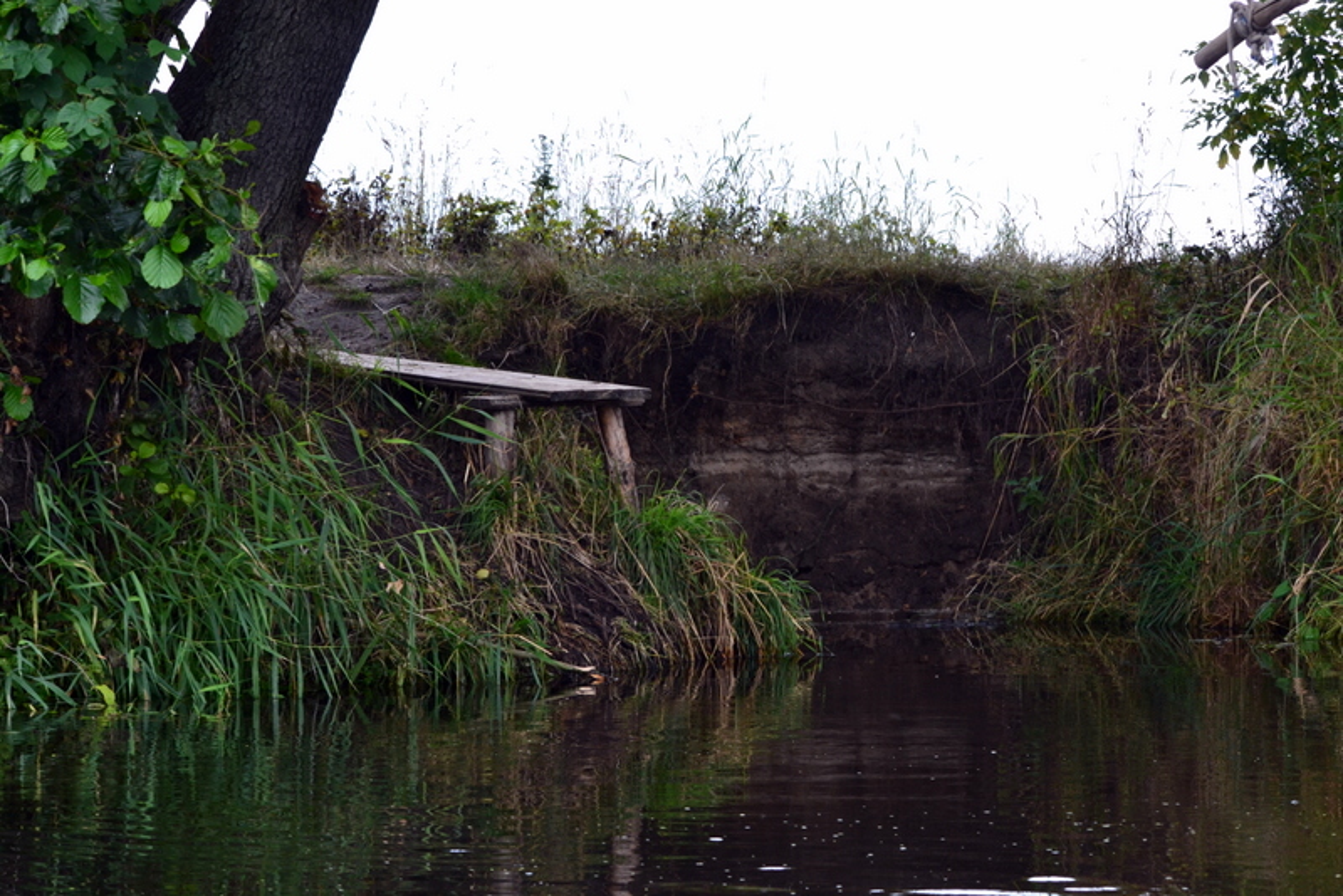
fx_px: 3079
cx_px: 672
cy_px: 448
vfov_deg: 16.6
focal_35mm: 82
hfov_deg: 24.6
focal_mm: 55
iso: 400
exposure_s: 1/100
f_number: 9
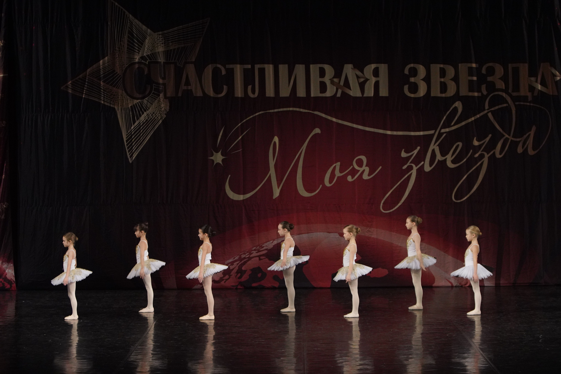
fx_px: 1699
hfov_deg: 18.8
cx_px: 280
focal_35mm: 109
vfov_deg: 12.6
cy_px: 187
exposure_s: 1/400
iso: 3200
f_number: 3.2
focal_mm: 73
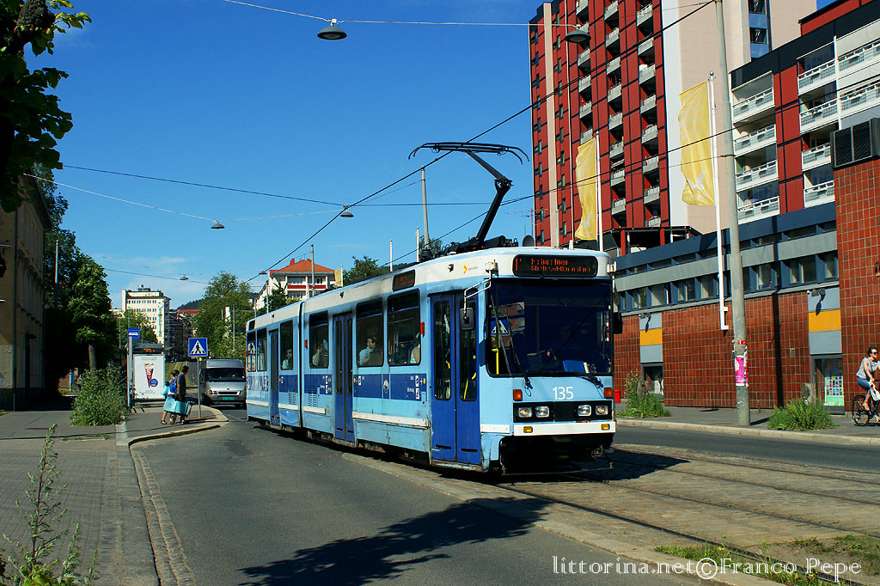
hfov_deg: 46.4
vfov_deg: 31.9
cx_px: 440
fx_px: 1026
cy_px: 293
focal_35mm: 42
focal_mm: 28
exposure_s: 1/640
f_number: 9
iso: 200
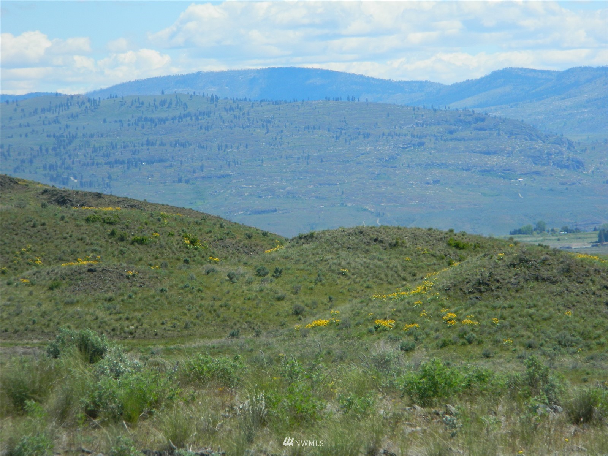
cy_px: 228
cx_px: 304
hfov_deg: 9.0
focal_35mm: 221
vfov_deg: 6.7
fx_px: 3882
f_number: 5.4
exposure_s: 1/500
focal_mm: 39.7
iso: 80
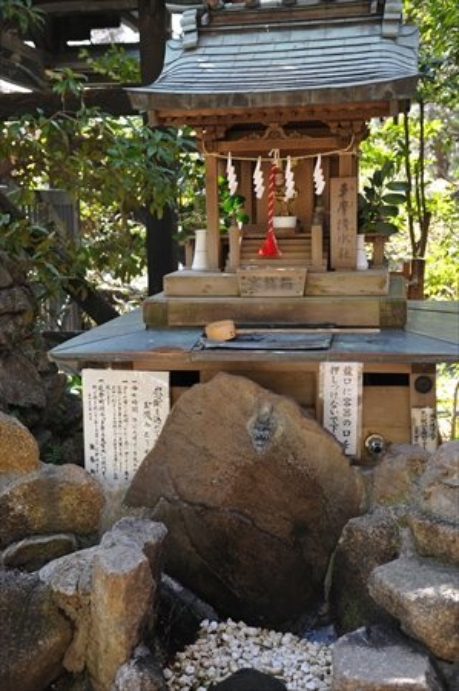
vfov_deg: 43.6
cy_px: 346
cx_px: 230
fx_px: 863
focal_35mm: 45
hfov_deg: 29.8
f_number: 4.5
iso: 500
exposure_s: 1/160
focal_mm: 45
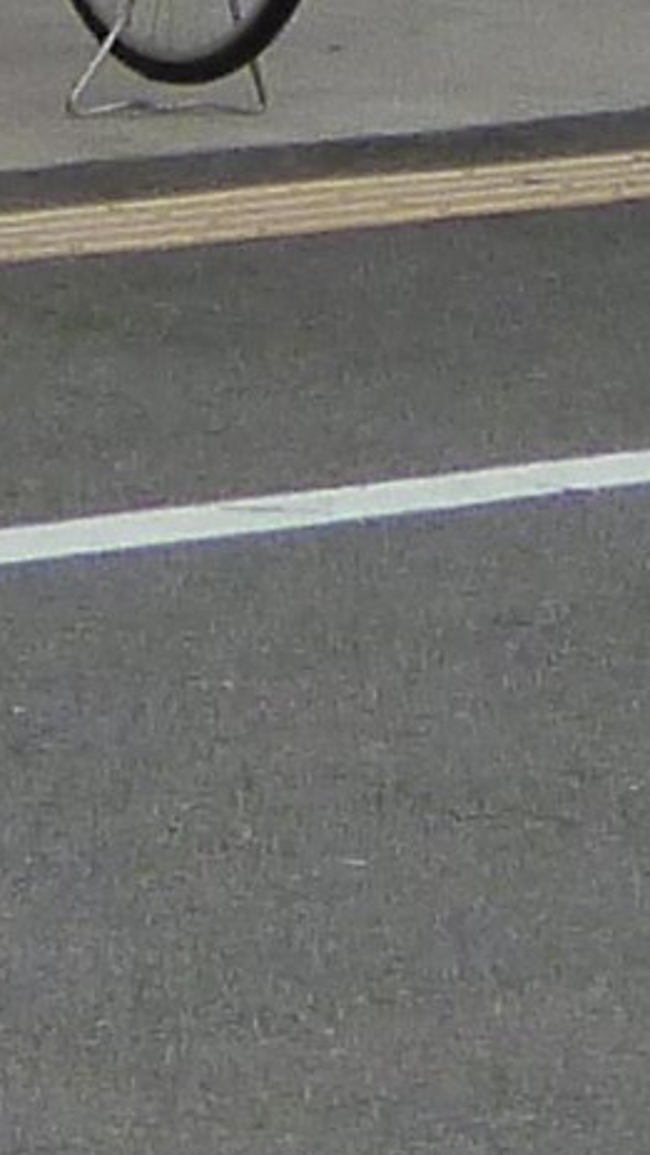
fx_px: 11797
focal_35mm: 385
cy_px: -2566
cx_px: -344
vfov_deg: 5.2
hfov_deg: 3.1
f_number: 3.1
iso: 160
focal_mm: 7.3
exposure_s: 1/800
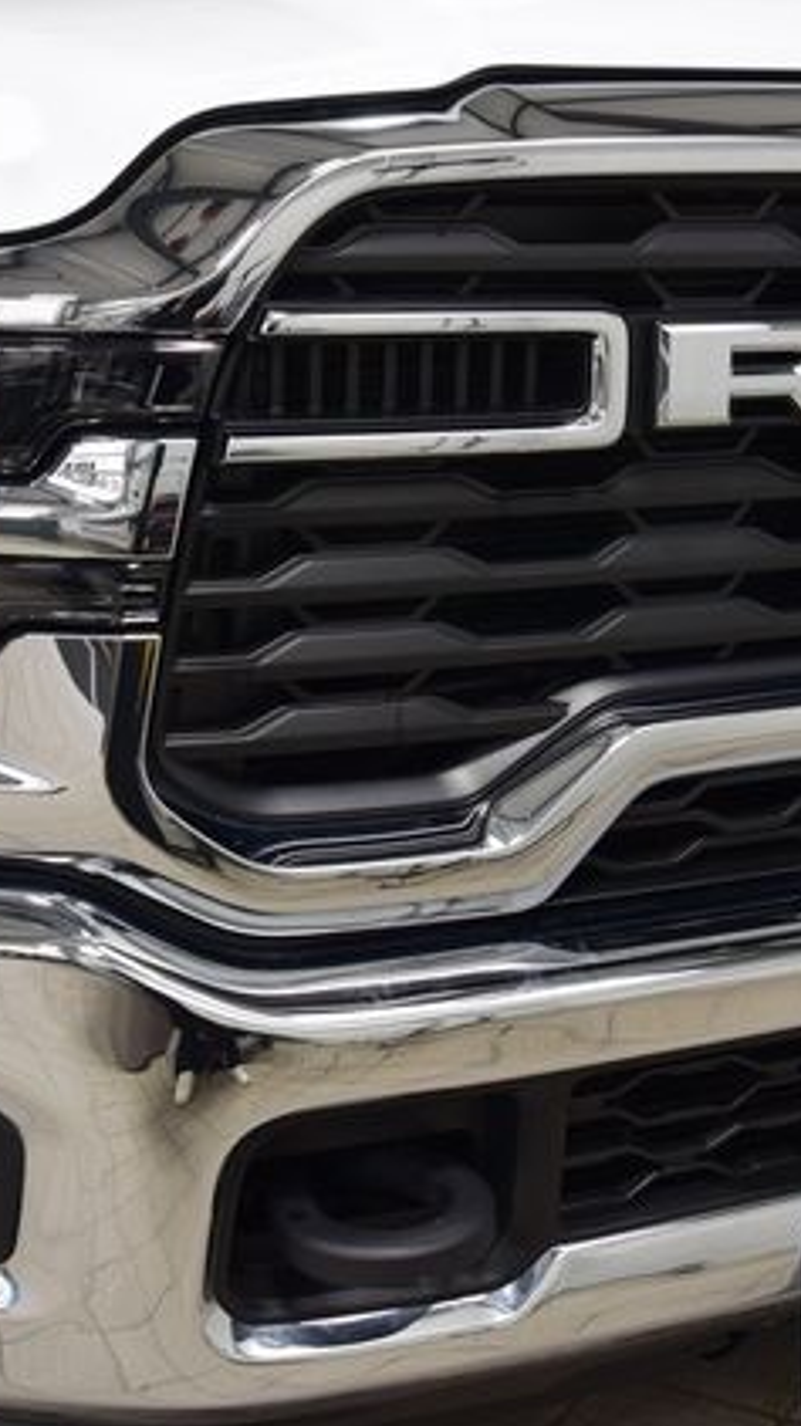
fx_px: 2344
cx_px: 490
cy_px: 715
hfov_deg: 19.4
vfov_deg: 33.8
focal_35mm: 62
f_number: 6.3
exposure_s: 1/15
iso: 400
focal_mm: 26
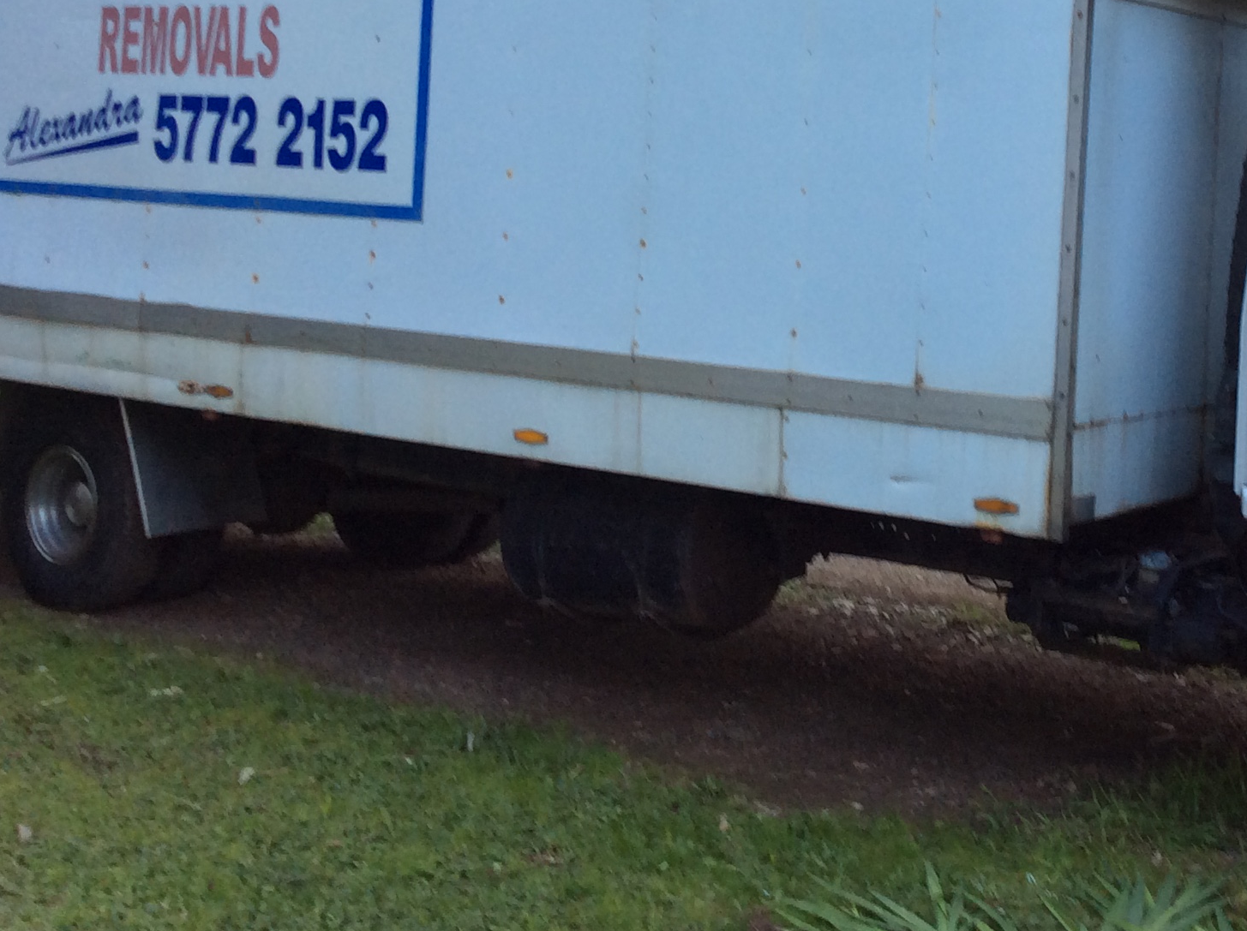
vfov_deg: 25.2
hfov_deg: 33.2
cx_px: 918
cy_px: 183
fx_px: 2050
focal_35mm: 57
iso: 32
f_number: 2.4
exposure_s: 1/25
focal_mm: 3.3
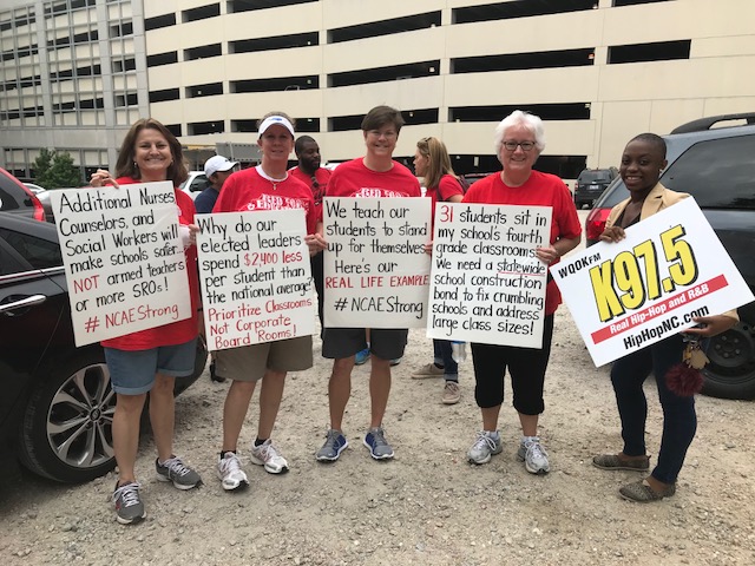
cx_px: 378
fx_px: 611
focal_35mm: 28
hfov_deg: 63.4
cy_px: 283
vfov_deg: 49.7
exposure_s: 1/541
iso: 20
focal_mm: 3.99
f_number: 1.8
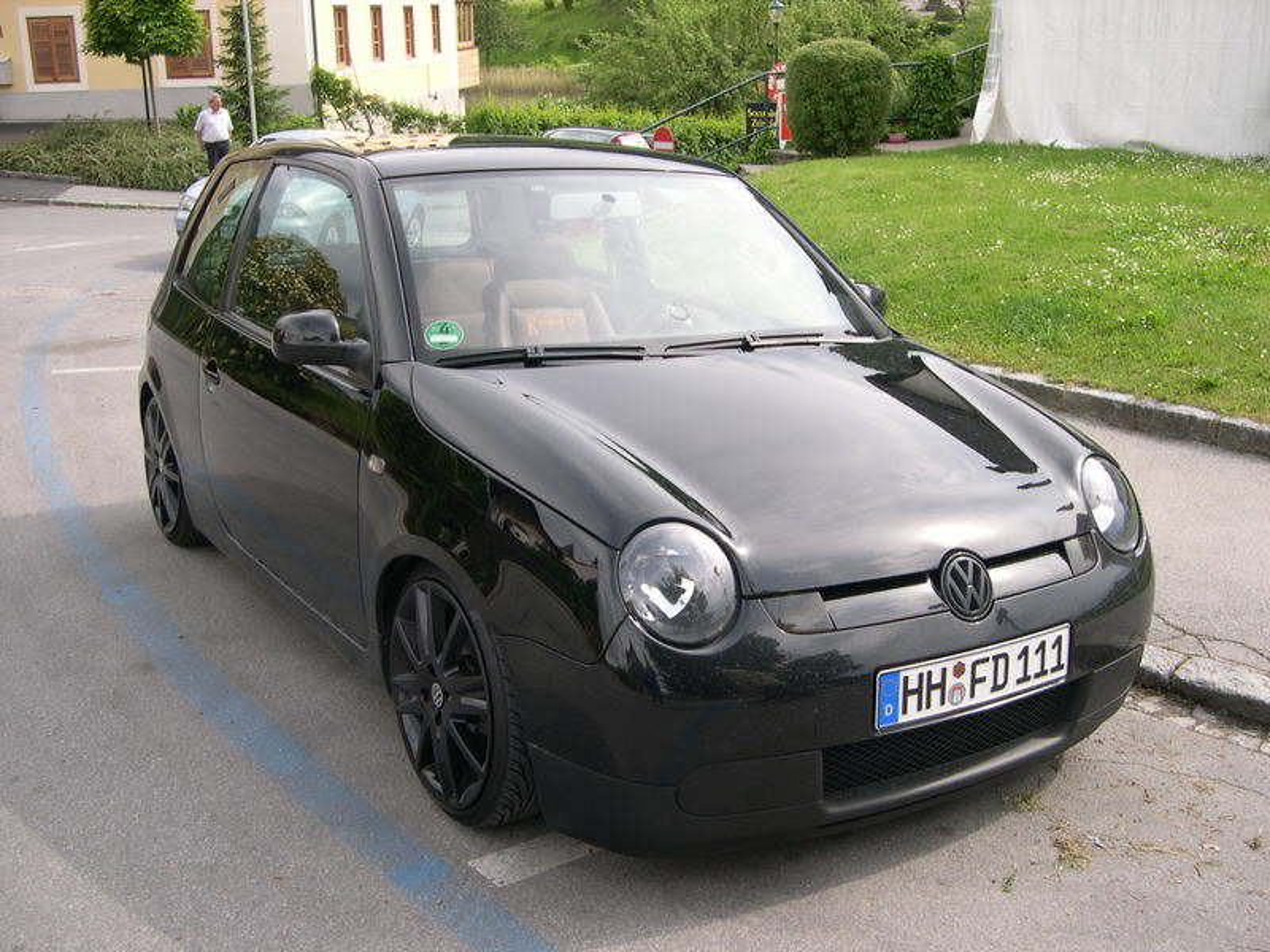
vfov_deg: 37.7
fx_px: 1394
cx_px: 635
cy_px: 476
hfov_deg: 49.0
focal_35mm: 38
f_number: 2.8
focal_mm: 8
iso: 100
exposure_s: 1/566
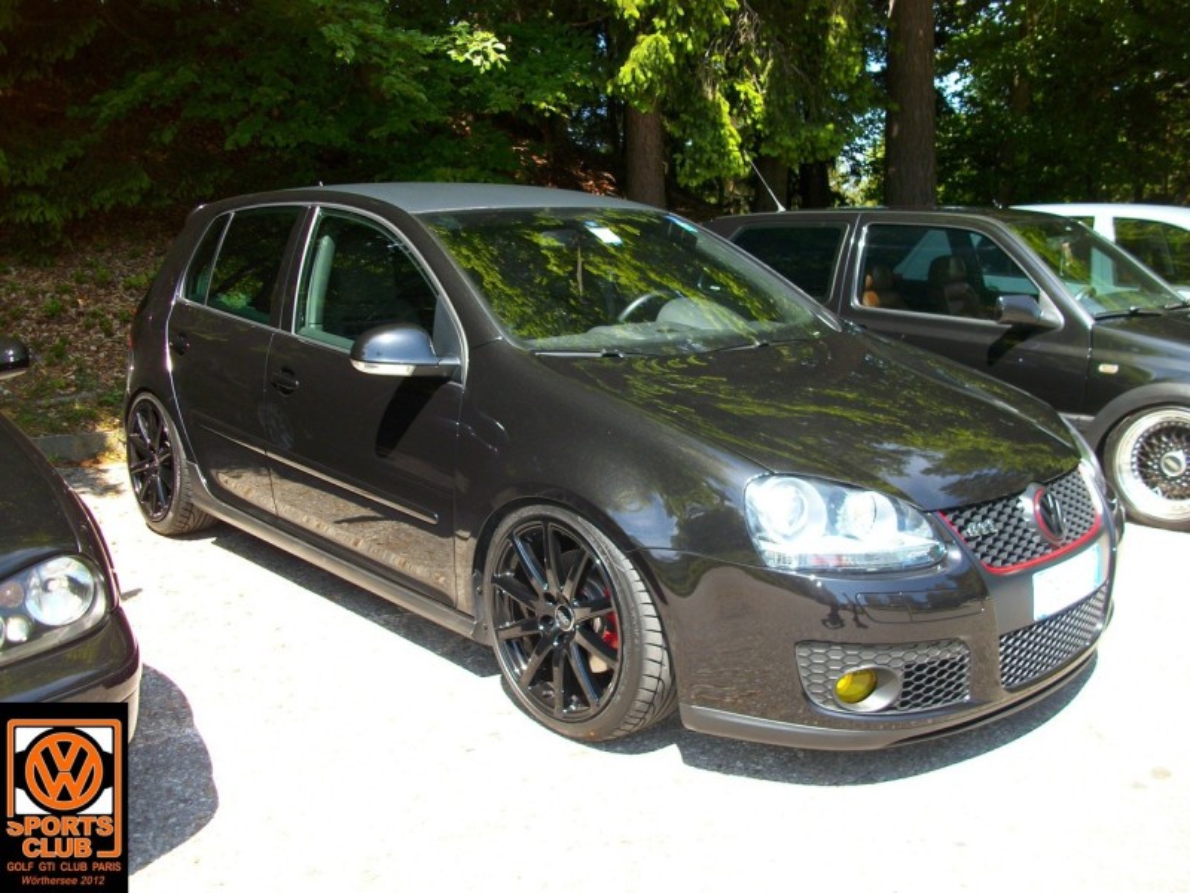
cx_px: 595
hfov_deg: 54.0
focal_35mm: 34
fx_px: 1169
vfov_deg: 41.8
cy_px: 446
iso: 80
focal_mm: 5.7
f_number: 2.9
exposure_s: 1/218
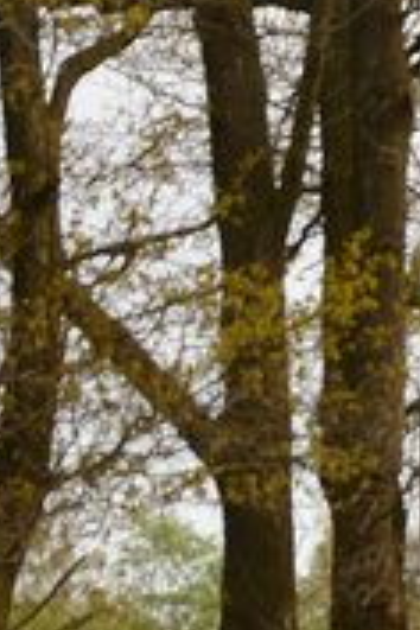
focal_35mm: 426
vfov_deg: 4.8
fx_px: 7454
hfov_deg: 3.1
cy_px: 653
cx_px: 1741
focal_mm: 42
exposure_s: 1/640
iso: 200
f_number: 5.6
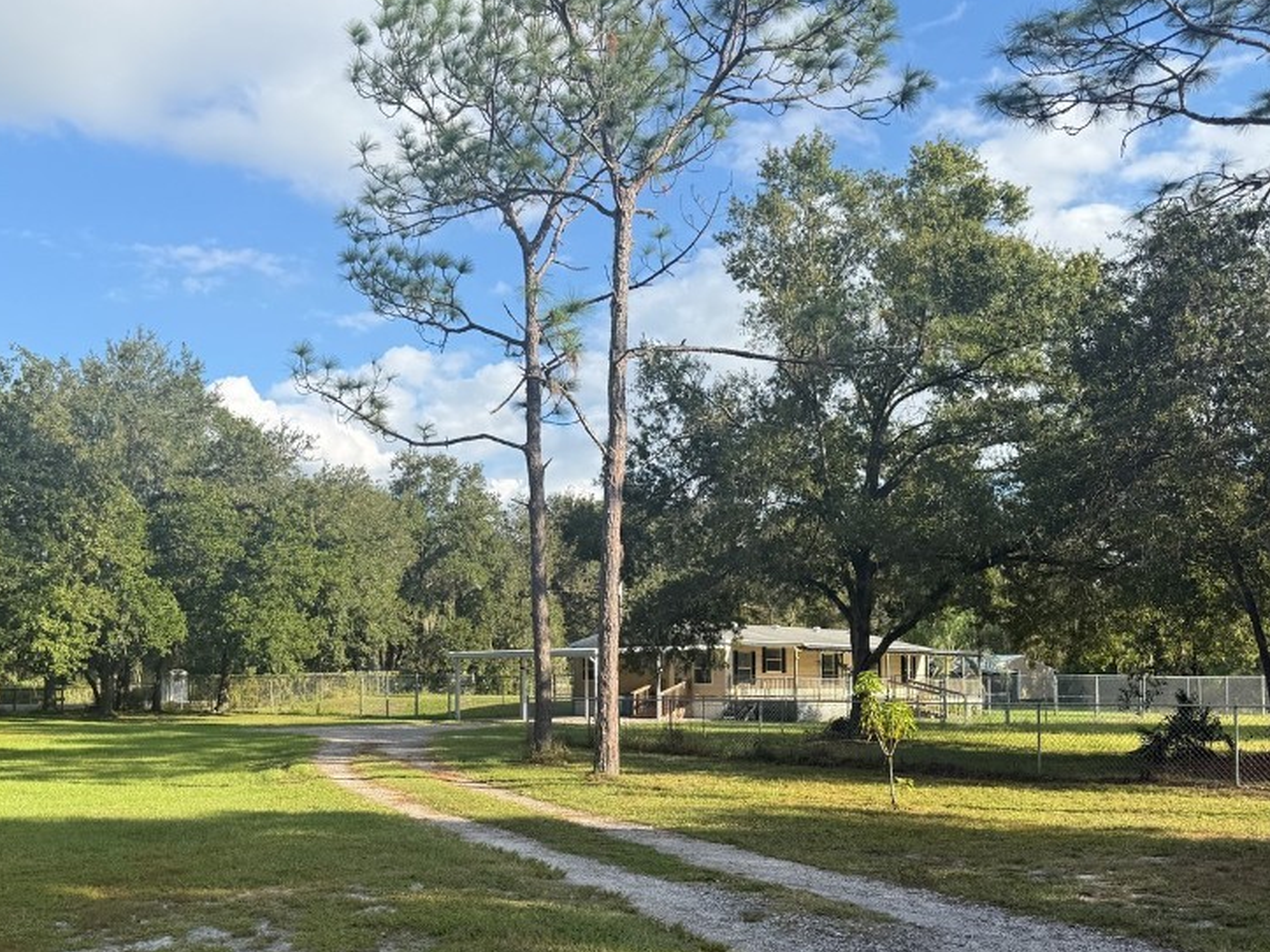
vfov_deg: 41.2
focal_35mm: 34
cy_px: 646
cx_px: 543
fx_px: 1247
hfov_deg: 53.8
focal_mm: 6.76
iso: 80
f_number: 1.78
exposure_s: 1/2000
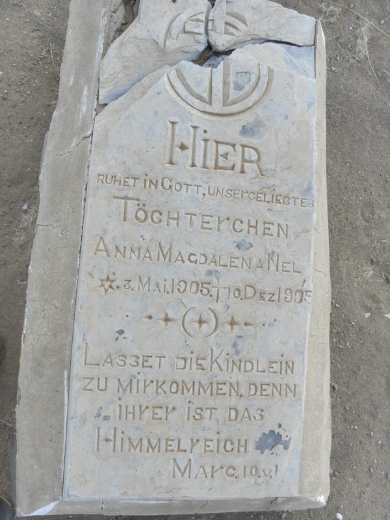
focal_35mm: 26
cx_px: 195
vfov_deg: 67.3
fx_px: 391
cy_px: 260
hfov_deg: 53.1
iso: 200
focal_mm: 4.6
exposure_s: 1/250
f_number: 6.3
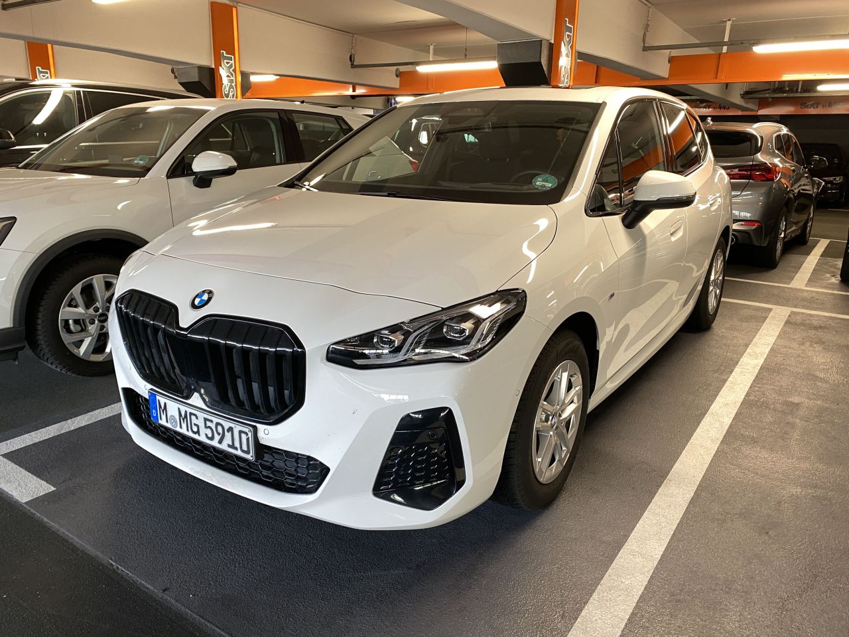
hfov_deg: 67.3
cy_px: 318
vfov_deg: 53.1
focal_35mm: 26
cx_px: 424
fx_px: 638
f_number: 1.8
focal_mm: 4.25
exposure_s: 1/50
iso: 125
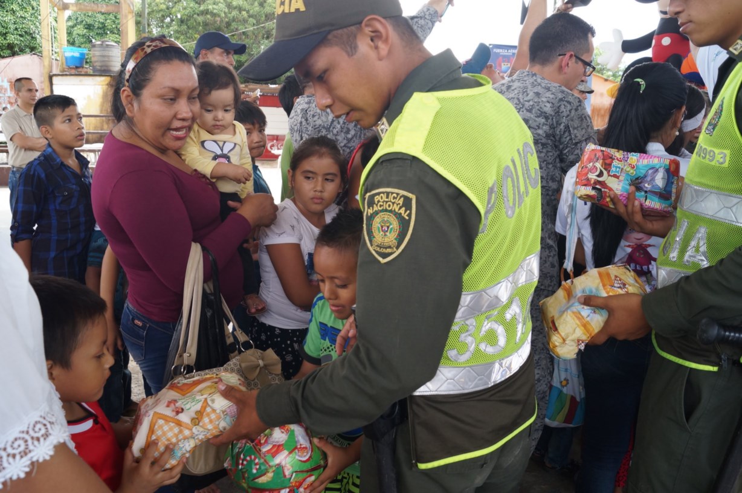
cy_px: 246
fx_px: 556
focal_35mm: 27
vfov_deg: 47.8
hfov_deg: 67.4
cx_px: 371
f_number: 6.3
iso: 400
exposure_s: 1/160
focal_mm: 18
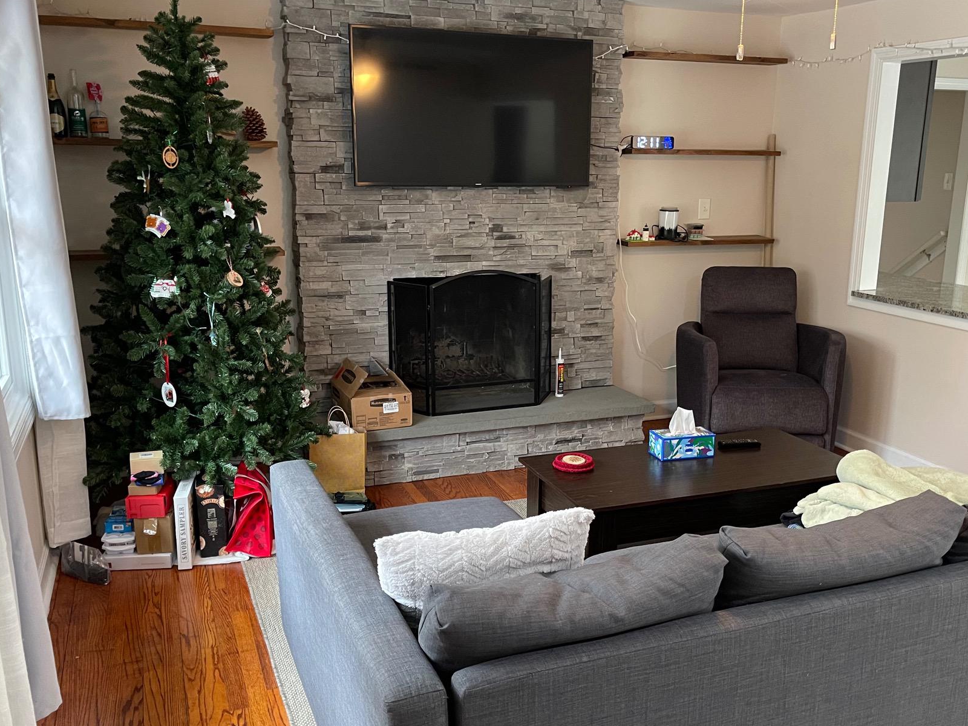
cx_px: 548
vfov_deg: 44.1
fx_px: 895
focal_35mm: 32
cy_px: 383
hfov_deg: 56.6
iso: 400
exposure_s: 1/60
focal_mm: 5.1
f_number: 1.6
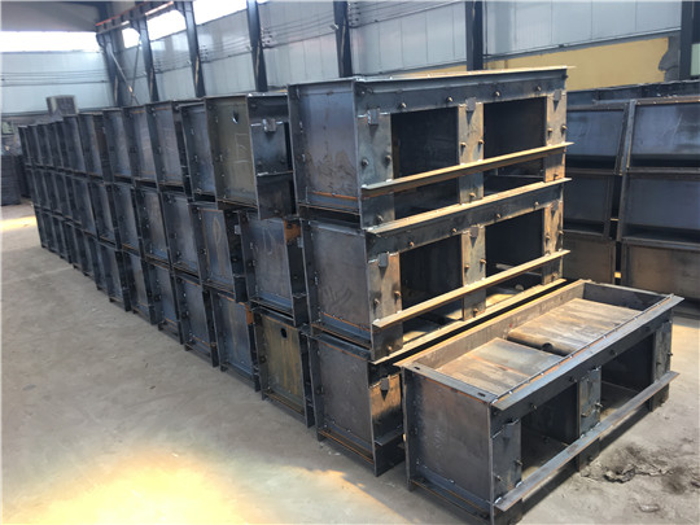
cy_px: 262
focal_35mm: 29
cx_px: 350
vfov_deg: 48.2
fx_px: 586
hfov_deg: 61.7
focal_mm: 4.15
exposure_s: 1/50
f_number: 2.2
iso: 32
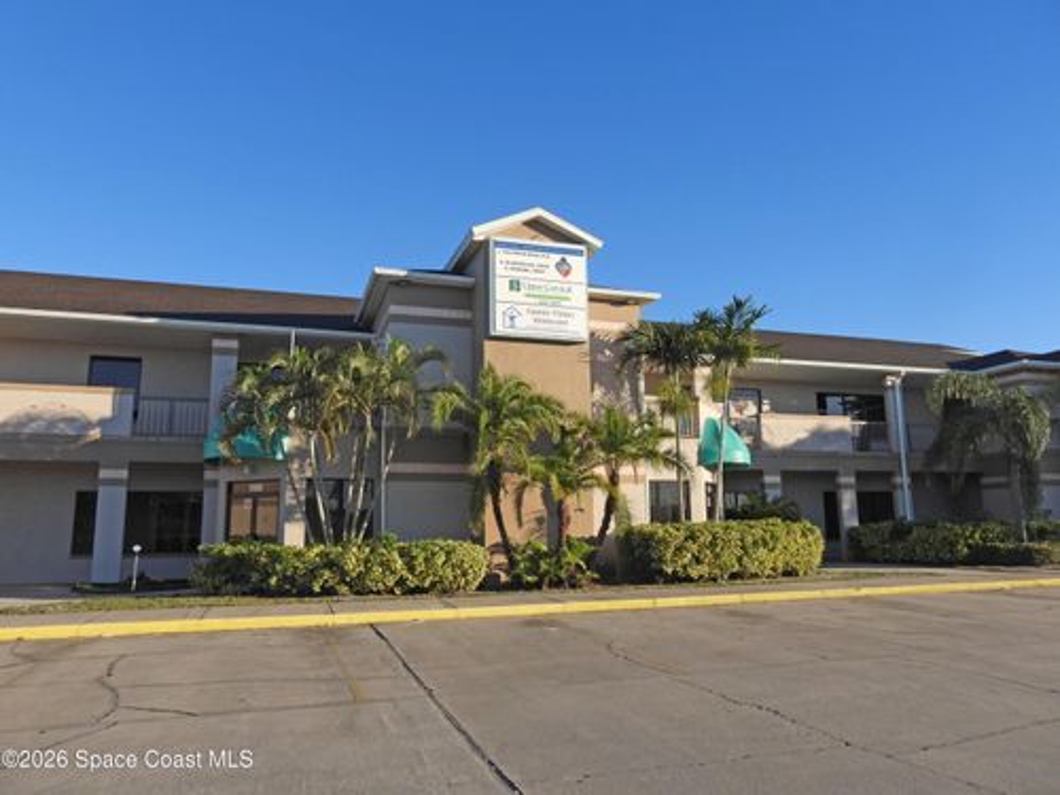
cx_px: 530
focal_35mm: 24
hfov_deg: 71.6
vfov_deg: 56.8
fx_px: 735
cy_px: 398
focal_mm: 4.3
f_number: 2.8
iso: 100
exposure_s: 1/1000
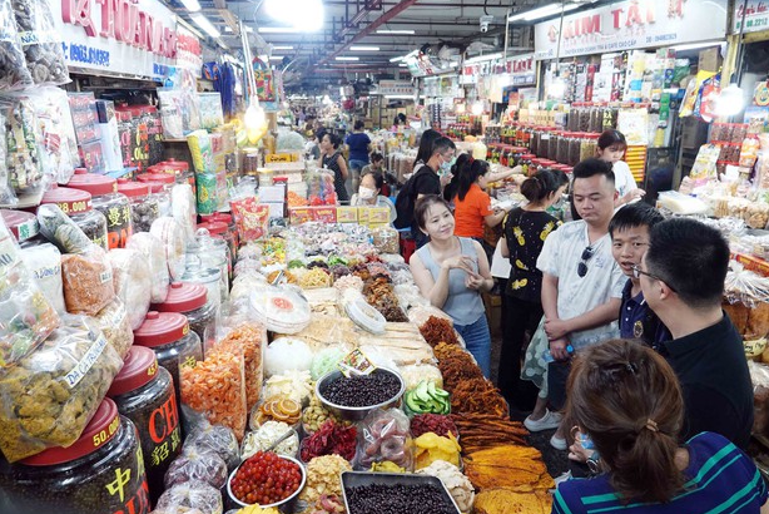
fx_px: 534
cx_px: 373
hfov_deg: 71.5
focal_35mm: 25
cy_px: 255
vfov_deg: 51.3
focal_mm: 8.8
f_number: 2.8
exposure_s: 1/250
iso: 800
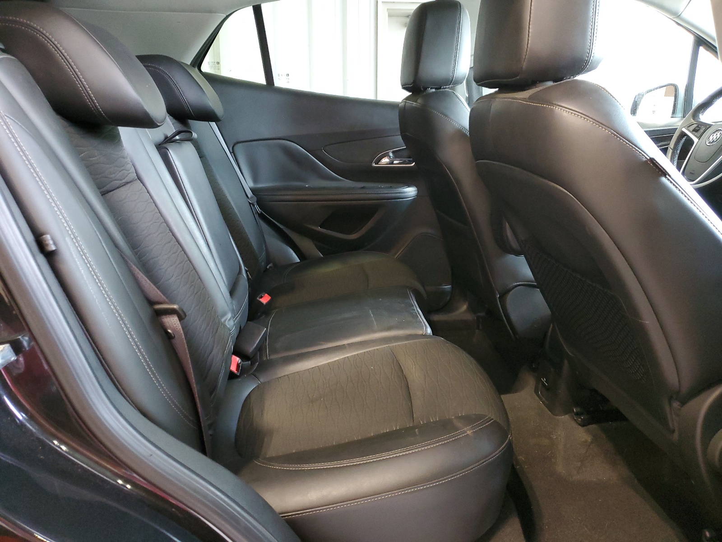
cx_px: 361
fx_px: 542
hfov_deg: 67.3
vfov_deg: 53.1
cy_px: 271
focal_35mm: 26
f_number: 1.5
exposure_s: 1/30
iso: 289
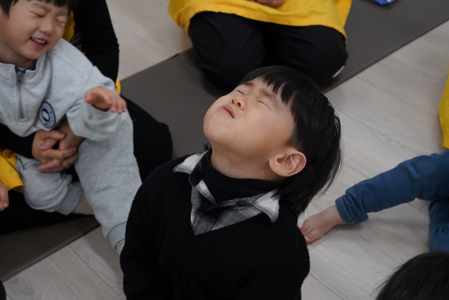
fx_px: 711
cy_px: 150
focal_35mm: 57
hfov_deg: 35.1
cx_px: 224
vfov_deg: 23.8
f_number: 7.1
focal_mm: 57
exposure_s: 1/125
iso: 2500
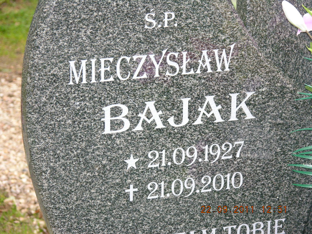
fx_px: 1352
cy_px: 117
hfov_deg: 13.2
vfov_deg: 9.9
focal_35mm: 150
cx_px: 156
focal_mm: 37.7
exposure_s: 1/253
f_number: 3.9
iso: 200
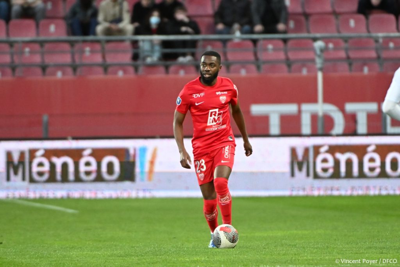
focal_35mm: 600
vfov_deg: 2.3
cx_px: 200
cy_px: 134
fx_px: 6664
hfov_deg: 3.4
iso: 4000
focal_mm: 400
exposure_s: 1/800
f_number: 4
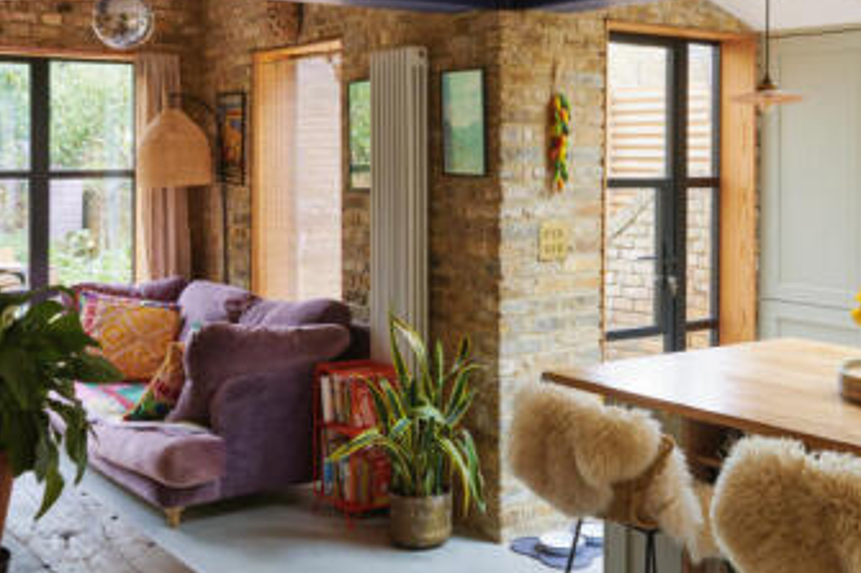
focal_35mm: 47
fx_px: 1123
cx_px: 451
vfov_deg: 28.4
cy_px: 173
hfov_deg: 41.9
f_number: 10
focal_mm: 24
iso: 100
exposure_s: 1/3
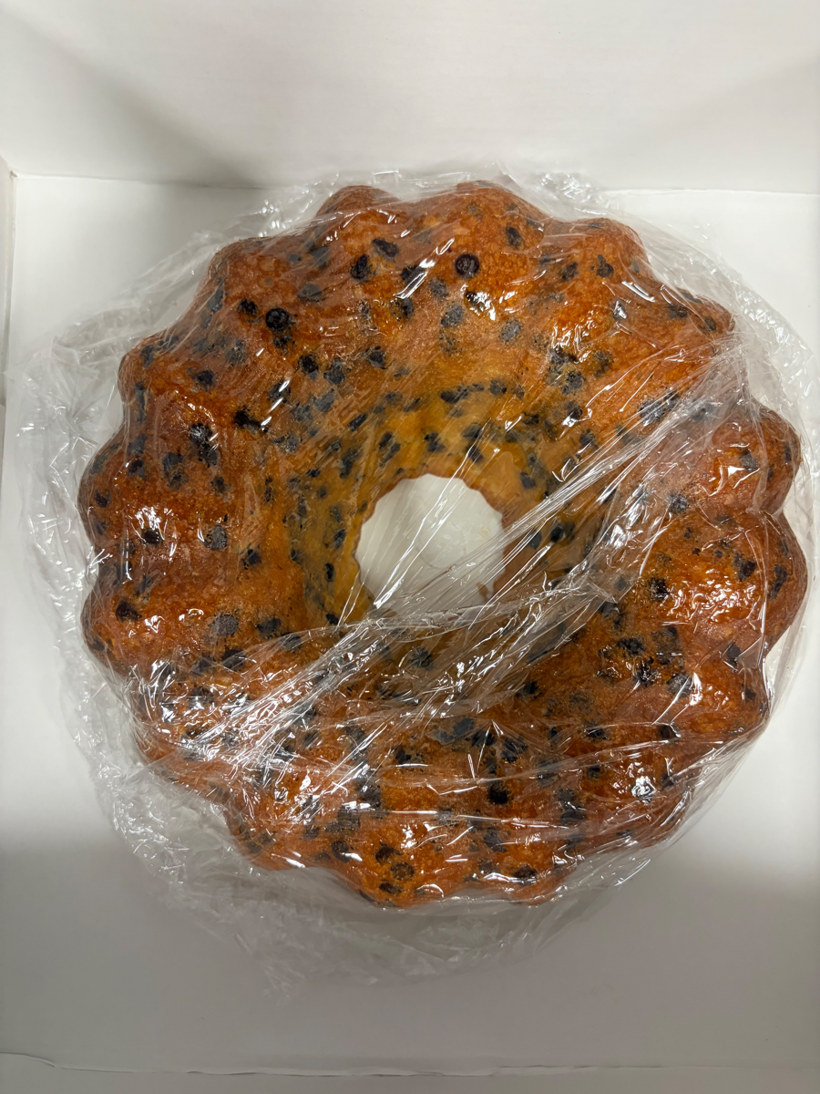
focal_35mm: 26
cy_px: 547
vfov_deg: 67.3
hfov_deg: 53.1
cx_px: 410
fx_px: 821
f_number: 1.6
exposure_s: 1/60
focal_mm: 5.96
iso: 250
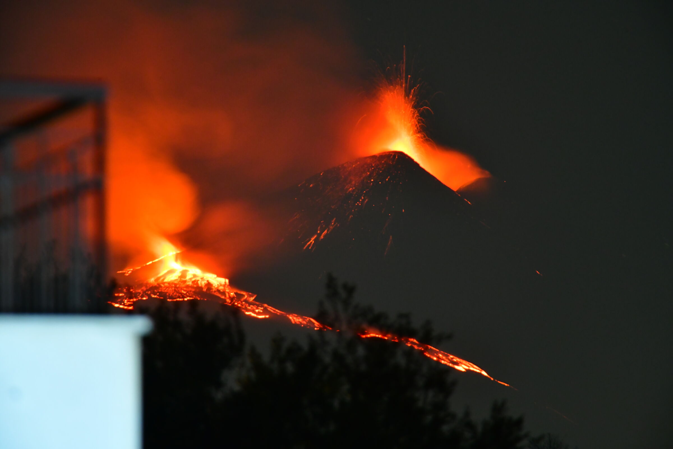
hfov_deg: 6.9
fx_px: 5608
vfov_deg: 4.6
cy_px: 224
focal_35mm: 300
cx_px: 336
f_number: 4
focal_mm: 300
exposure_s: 6
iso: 2500
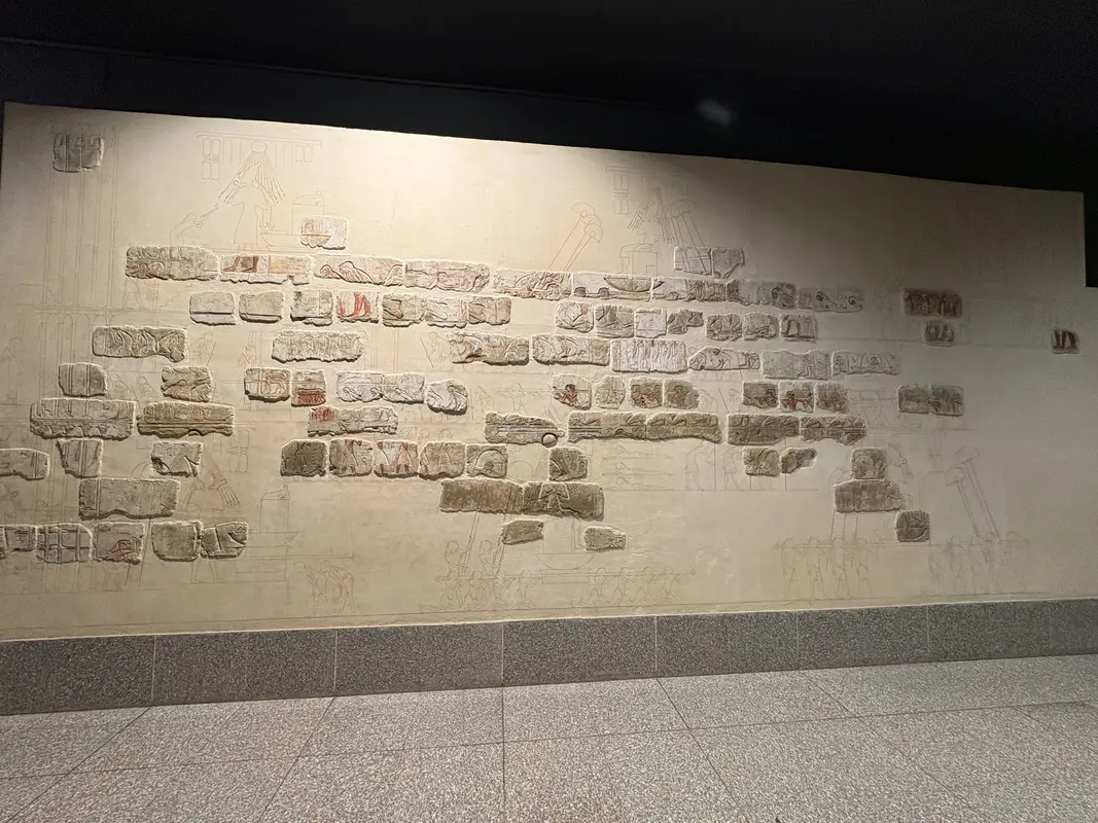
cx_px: 549
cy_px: 412
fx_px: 444
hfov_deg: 102.1
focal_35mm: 14
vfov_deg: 85.7
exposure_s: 1/50
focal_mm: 2.22
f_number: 2.2
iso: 200
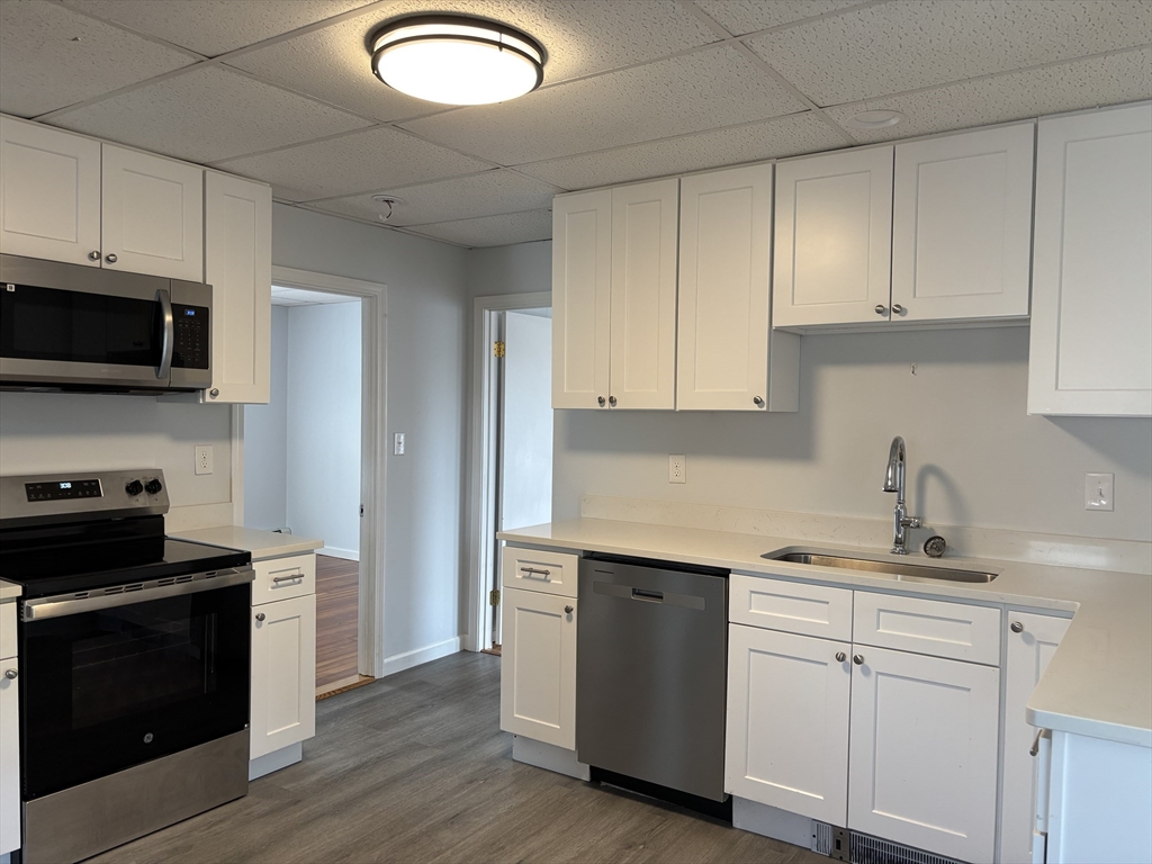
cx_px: 576
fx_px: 865
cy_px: 432
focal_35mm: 26
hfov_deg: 67.3
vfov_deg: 53.1
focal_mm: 5.96
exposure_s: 1/120
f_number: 1.6
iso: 125
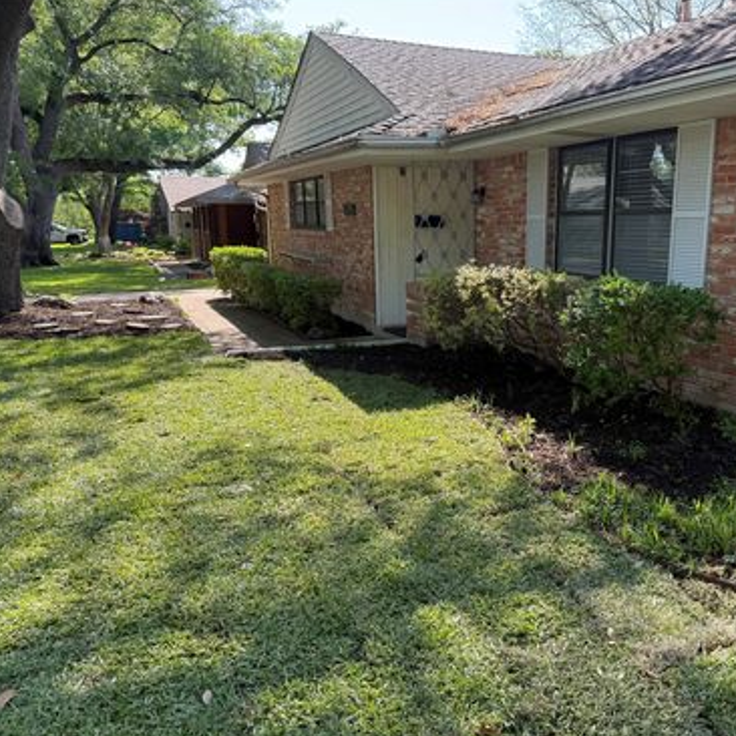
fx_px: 698
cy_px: 367
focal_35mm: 29
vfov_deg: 55.6
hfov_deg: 55.0
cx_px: 458
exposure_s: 1/627
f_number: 1.78
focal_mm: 6.76
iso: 80
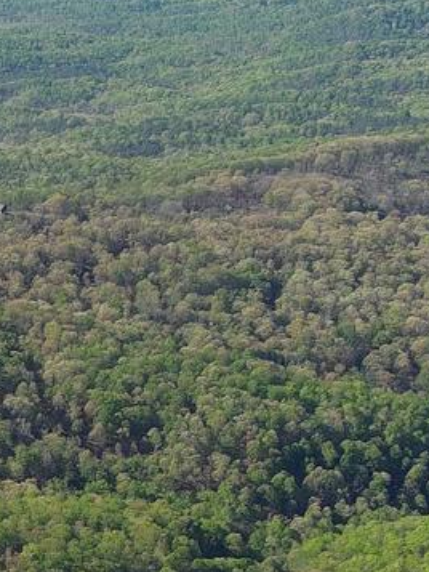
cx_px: -395
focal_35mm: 160
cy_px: 621
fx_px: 2642
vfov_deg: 12.2
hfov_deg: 8.8
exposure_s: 1/726
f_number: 2.8
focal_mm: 10.57
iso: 100
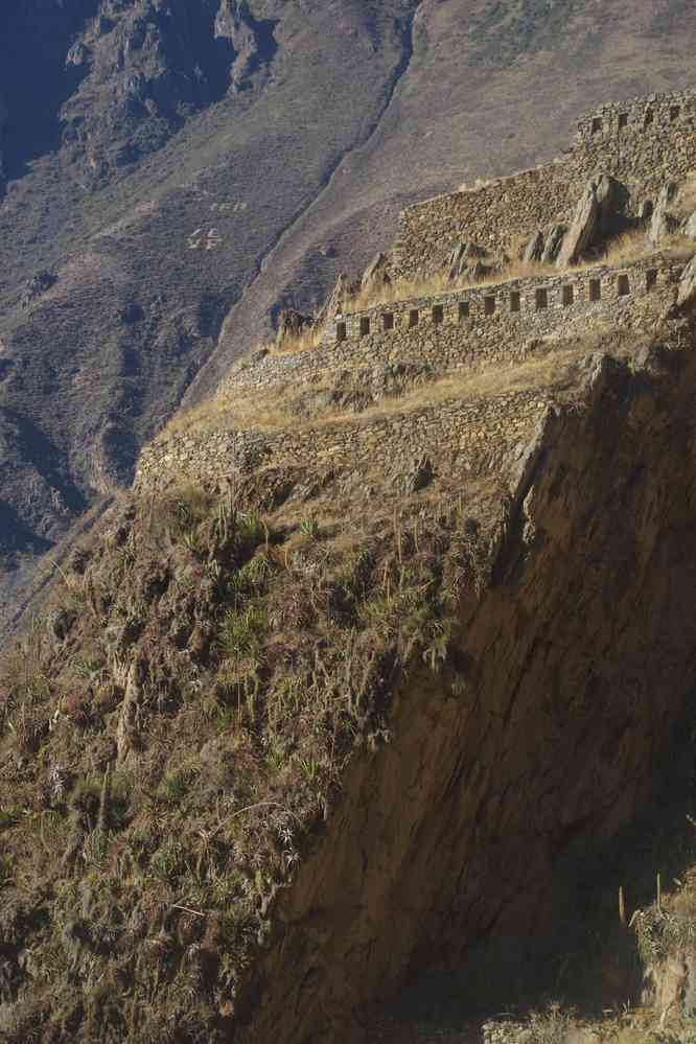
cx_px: 348
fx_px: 1870
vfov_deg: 31.2
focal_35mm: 64
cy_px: 522
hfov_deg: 21.1
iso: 200
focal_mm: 43
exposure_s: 1/80
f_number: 10
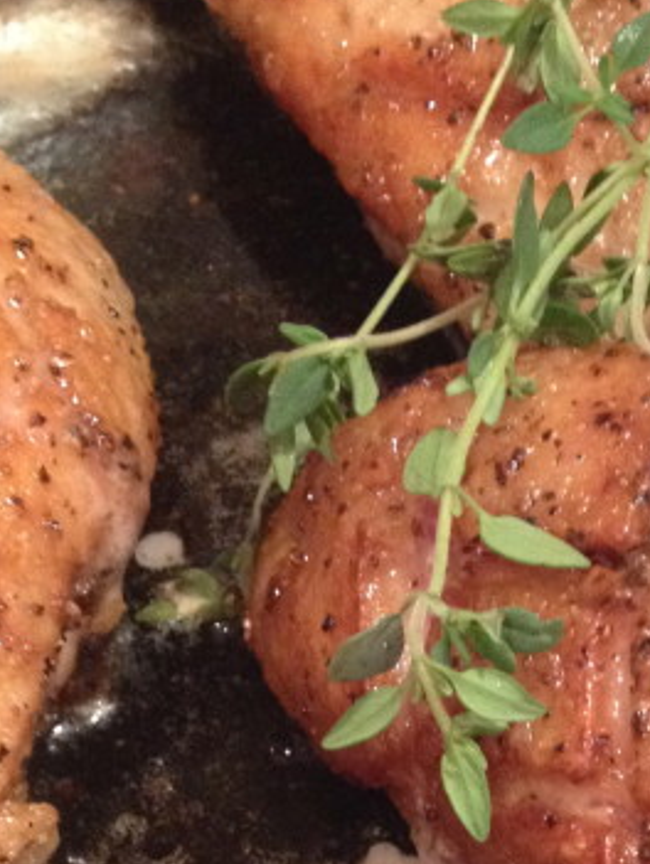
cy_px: 830
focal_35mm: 102
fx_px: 2549
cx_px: 623
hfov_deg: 14.3
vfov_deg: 18.8
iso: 400
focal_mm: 4.28
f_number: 2.4
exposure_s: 1/17
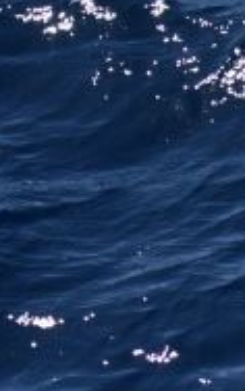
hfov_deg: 1.5
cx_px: 712
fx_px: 9224
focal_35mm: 866
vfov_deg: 2.4
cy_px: 182
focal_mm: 200
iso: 800
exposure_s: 1/8000
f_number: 5.3
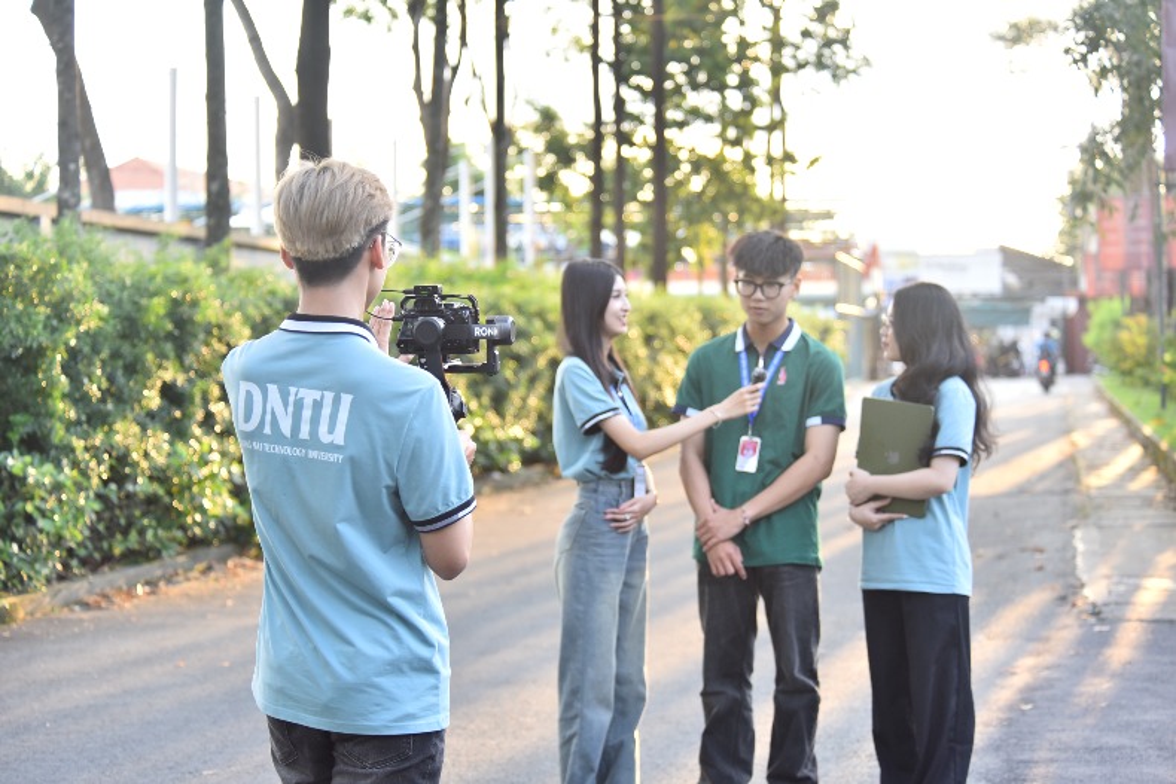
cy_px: 392
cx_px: 588
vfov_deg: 17.1
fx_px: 2614
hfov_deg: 25.4
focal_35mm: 80
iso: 800
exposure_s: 1/200
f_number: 4.5
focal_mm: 80
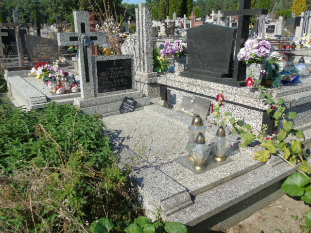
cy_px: 116
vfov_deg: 48.2
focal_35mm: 29
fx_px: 261
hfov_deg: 61.7
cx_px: 156
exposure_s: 1/640
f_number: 3.6
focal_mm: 5.2
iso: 80
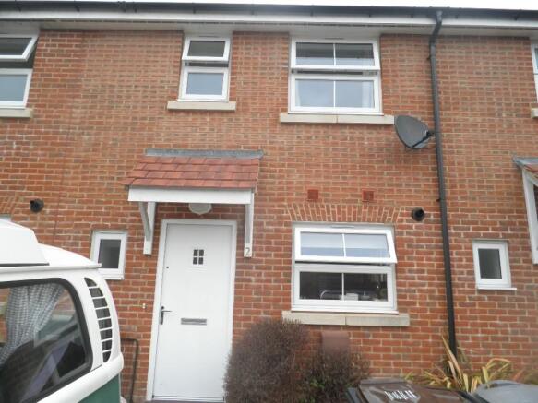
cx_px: 269
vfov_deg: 56.8
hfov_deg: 71.6
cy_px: 202
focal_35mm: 24
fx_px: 373
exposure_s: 1/200
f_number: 3.3
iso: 64
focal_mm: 4.3
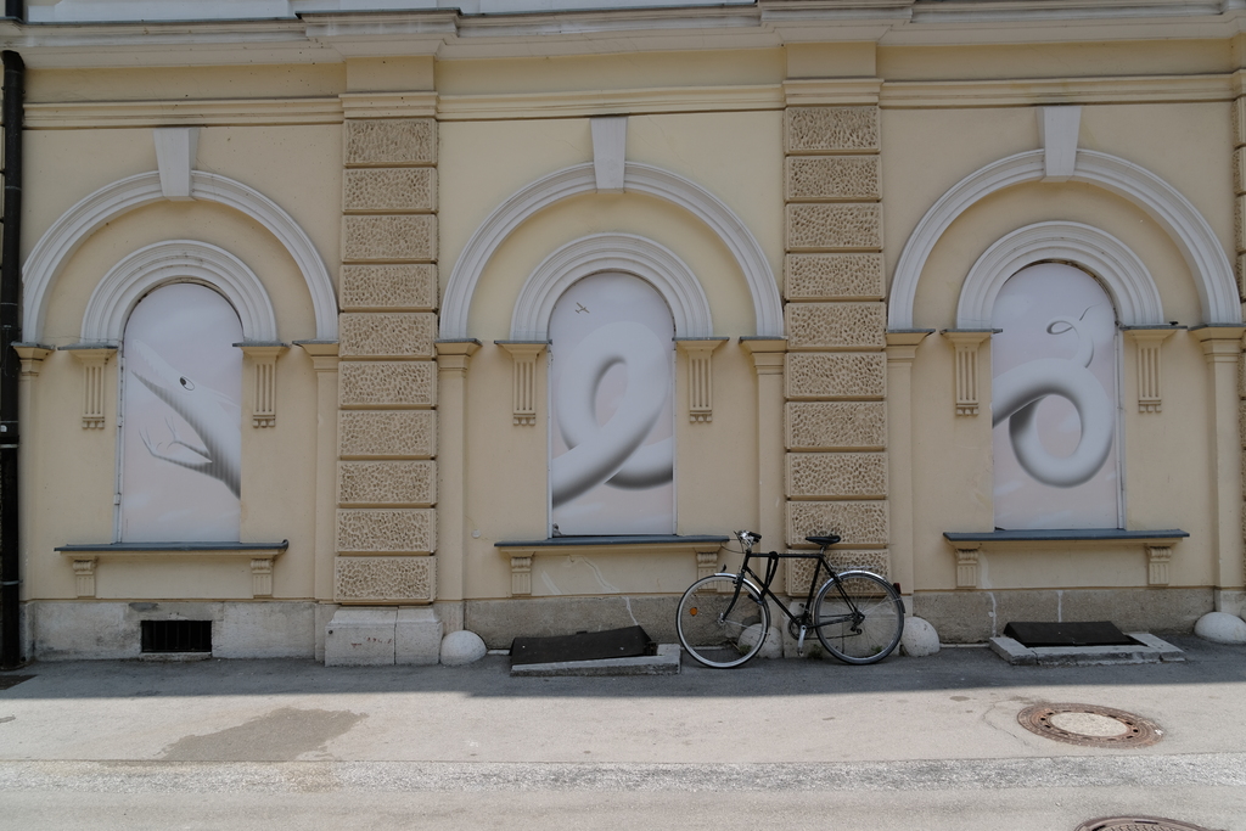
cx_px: 623
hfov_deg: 69.4
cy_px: 416
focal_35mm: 26
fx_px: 900
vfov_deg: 49.6
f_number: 8
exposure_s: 1/320
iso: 160
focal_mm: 17
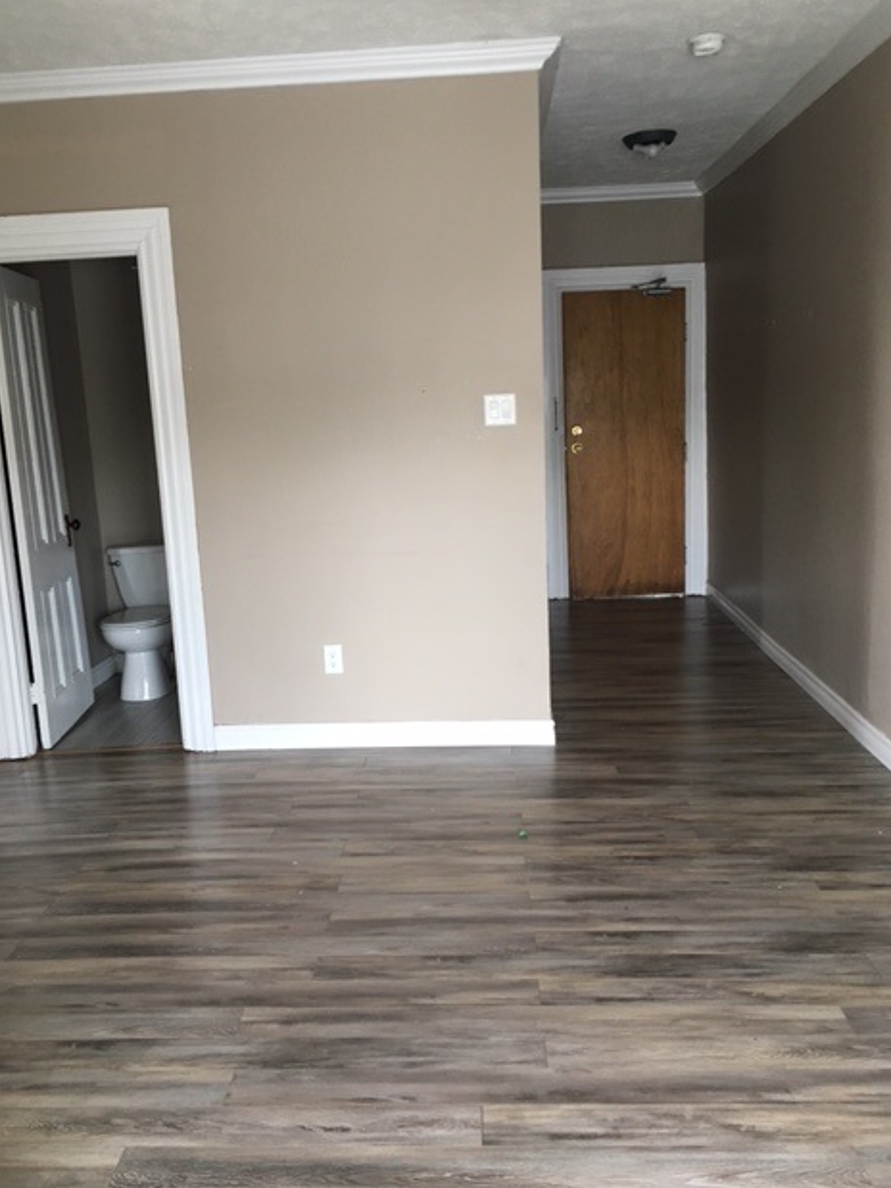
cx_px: 442
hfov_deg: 46.8
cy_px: 593
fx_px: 1030
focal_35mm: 30
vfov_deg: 60.0
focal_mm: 4.15
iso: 100
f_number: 2.2
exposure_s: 1/30
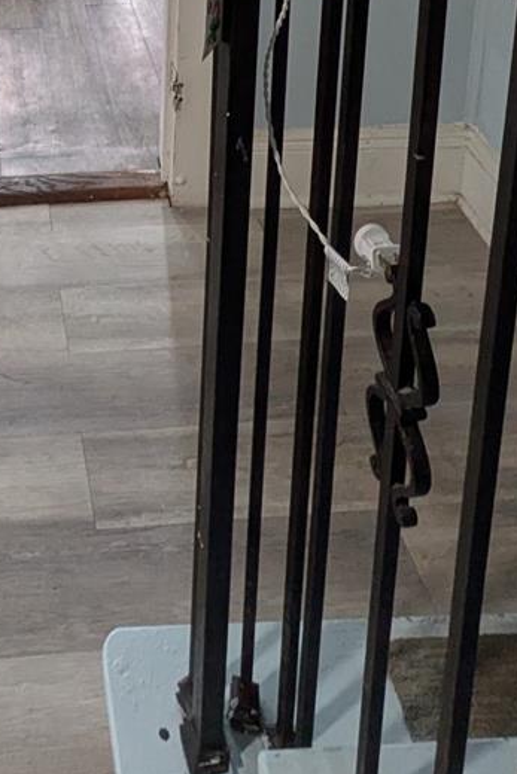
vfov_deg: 32.6
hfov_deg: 29.2
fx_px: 926
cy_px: -258
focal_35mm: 43
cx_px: 2
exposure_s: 1/40
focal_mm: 1.83
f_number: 2.2
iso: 128
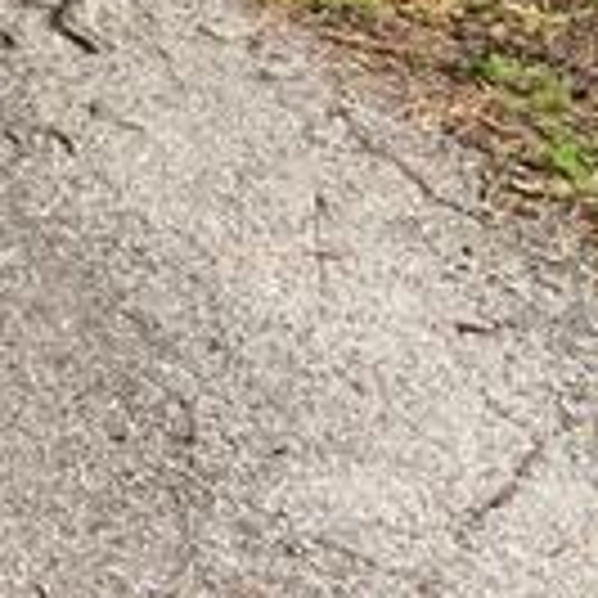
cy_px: -283
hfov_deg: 11.4
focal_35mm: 143
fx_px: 2795
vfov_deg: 11.7
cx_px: -432
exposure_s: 1/704
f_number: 1.8
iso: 20
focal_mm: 4
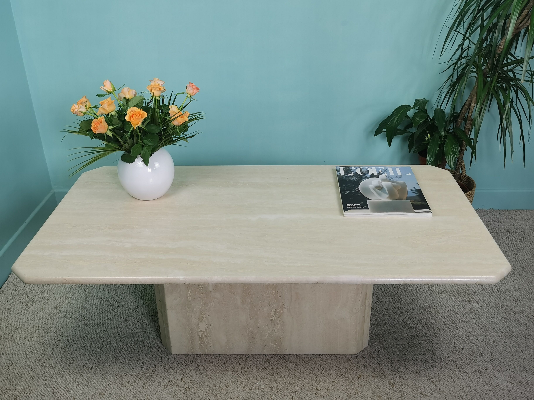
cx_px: 267
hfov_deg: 51.4
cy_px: 200
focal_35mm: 36
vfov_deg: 39.7
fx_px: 555
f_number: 1.8
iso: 50
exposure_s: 1/116
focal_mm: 5.58
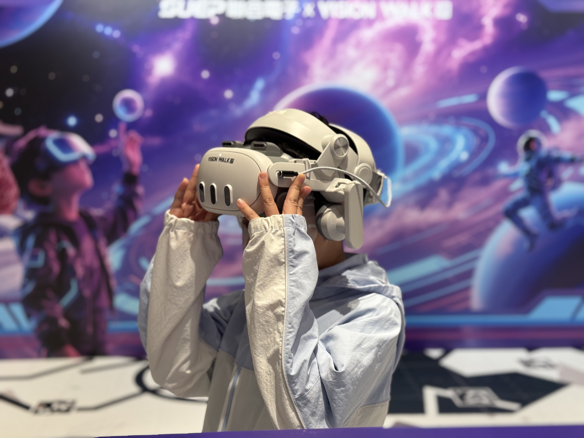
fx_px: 810
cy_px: 219
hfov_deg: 39.7
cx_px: 292
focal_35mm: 48
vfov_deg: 30.3
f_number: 1.78
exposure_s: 1/50
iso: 50
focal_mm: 6.76
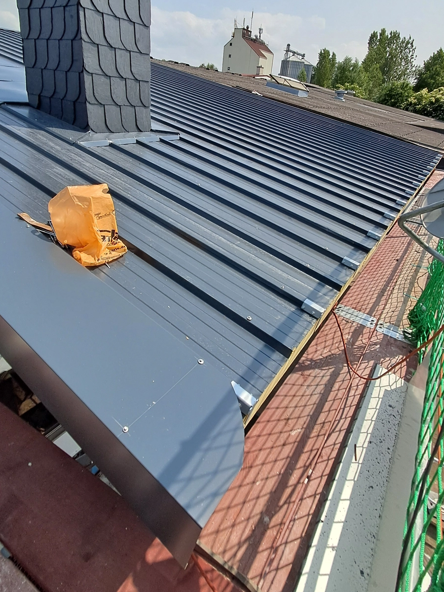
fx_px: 342
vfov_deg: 80.7
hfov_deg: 66.0
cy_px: 234
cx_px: 225
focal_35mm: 20
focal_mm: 1.64
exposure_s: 1/1984
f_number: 2.2
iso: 40
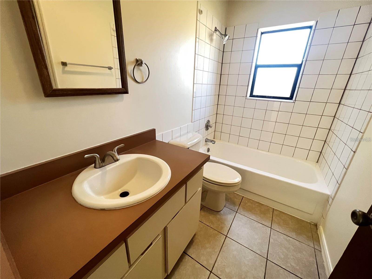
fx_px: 140
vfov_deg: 89.9
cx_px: 186
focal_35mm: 13
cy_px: 140
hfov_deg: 106.2
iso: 800
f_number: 1.8
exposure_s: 1/60
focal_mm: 1.57
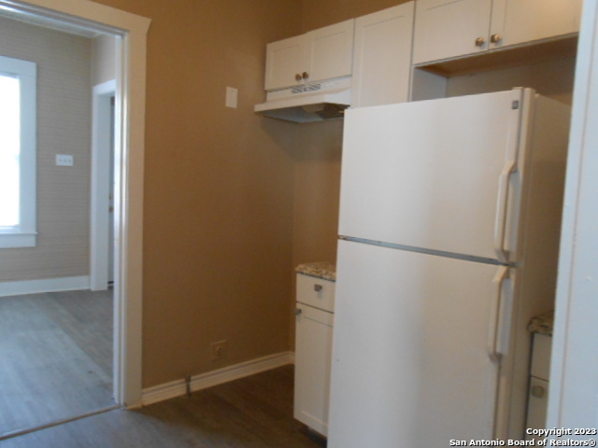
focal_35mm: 26
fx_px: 449
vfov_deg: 53.1
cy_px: 224
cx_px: 299
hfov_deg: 67.3
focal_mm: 4.6
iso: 400
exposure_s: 1/13
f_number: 3.5
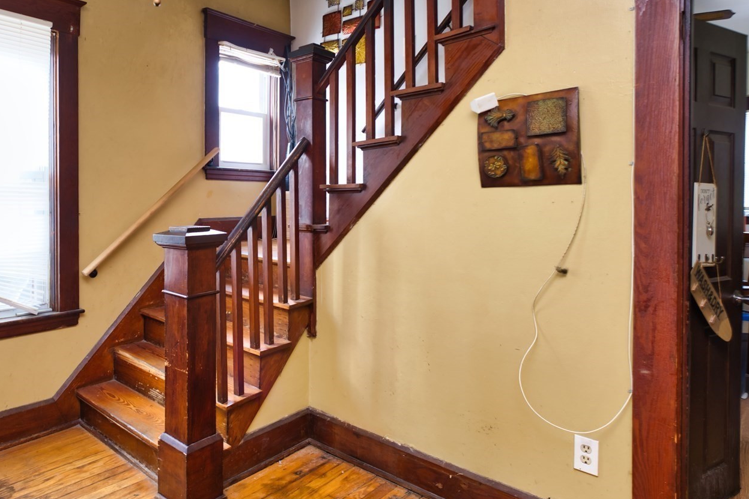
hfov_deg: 73.6
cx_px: 244
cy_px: 195
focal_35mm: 23
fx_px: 478
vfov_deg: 54.6
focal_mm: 14
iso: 100
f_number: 2.8
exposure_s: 1/6
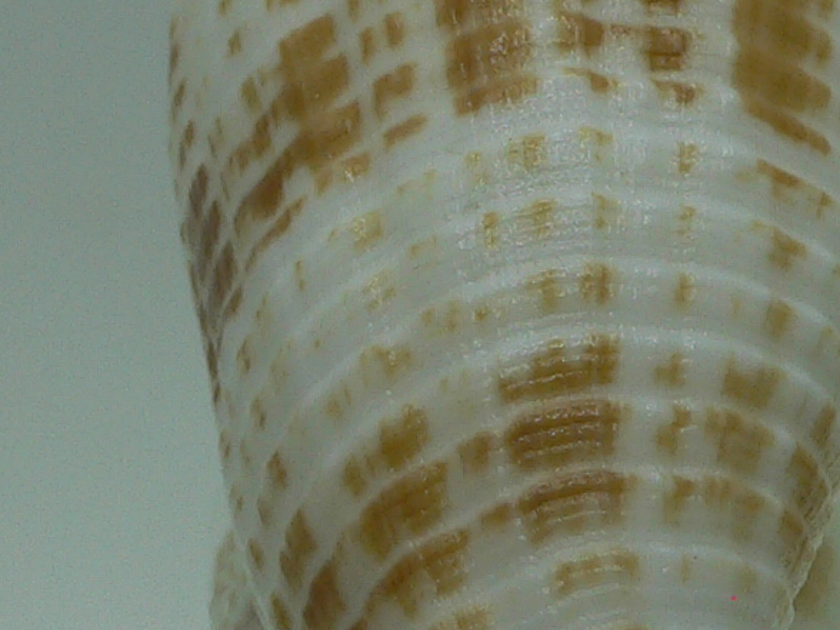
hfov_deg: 16.4
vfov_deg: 12.3
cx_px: 573
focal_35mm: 120
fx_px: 2912
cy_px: 386
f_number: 3.3
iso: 80
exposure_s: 1/100
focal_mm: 4.6
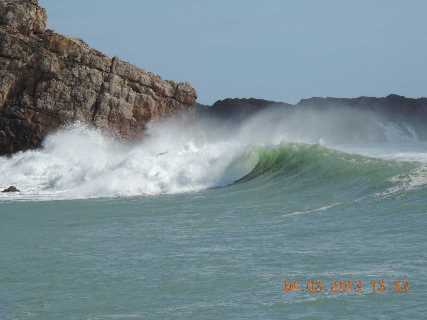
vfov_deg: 8.0
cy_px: 160
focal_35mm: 185
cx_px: 214
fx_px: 2282
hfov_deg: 10.7
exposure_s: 1/1000
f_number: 4.6
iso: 80
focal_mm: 33
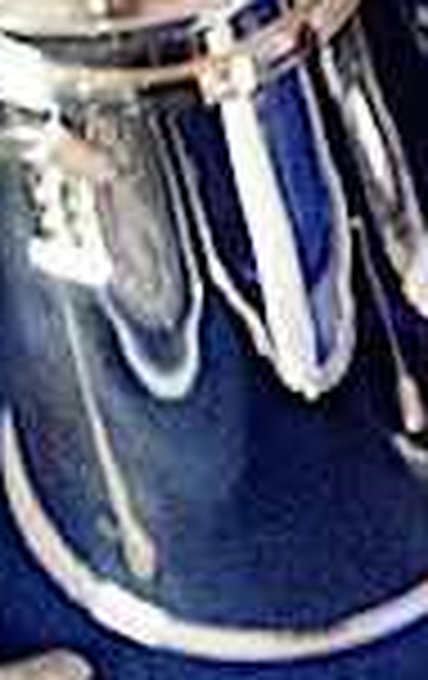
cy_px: 572
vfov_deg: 10.6
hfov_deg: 6.6
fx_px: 3641
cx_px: 743
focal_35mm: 196
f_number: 2.4
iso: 64
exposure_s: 1/30
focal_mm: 4.28
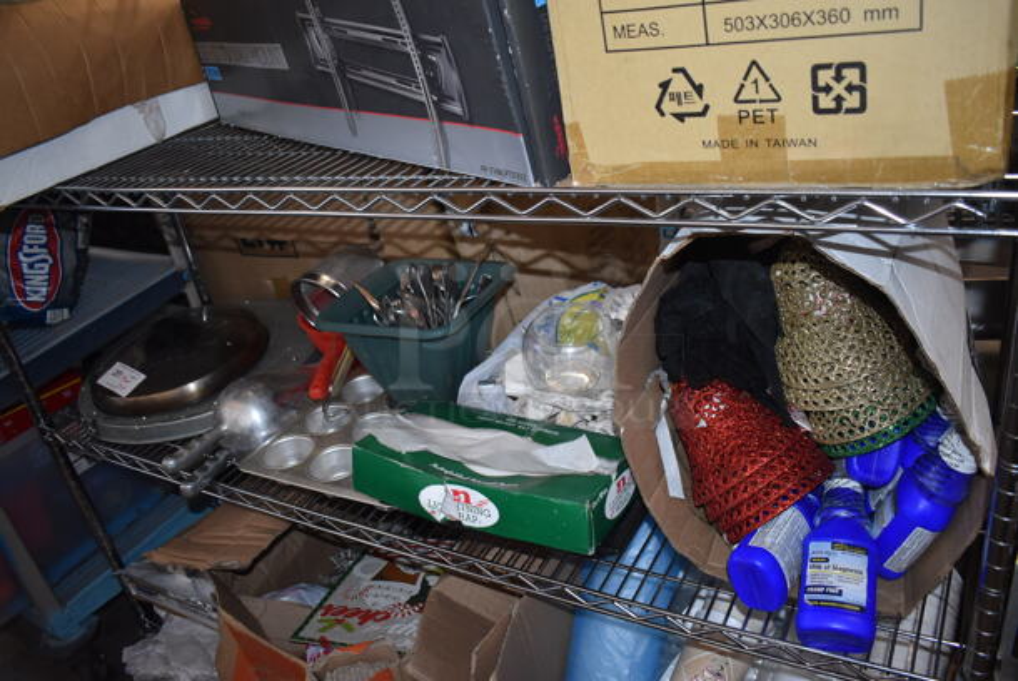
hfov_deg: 67.3
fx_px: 764
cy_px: 340
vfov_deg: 48.0
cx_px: 509
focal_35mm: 27
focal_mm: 18
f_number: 3.5
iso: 1100
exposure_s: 1/125
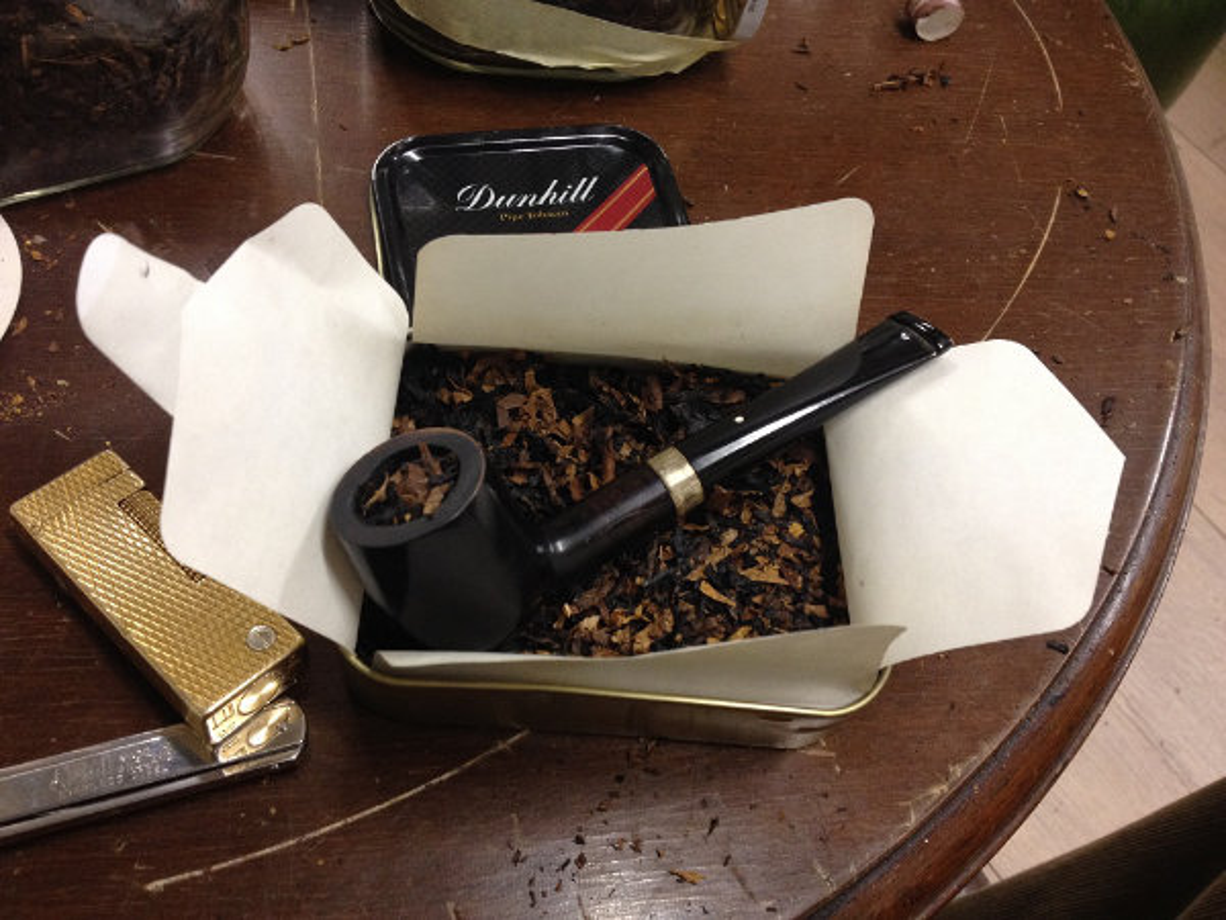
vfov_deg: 40.7
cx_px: 613
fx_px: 1240
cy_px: 460
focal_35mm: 35
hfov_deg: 52.6
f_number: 2.4
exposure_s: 1/20
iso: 160
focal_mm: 4.3
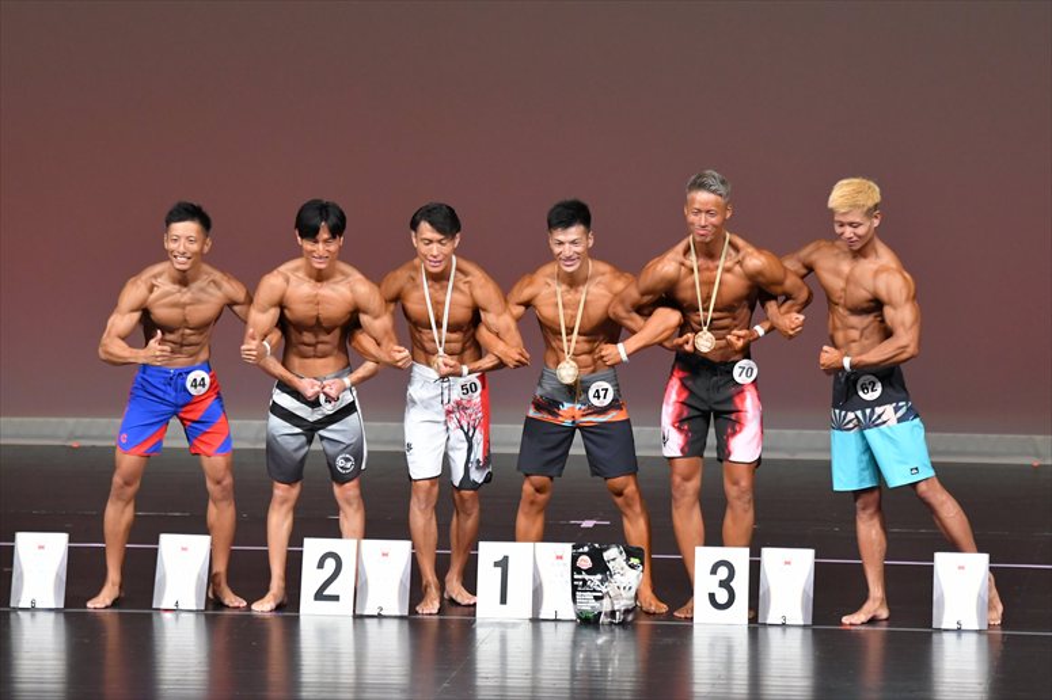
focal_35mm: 240
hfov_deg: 8.6
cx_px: 526
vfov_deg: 5.7
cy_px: 350
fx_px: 7010
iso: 4000
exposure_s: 1/400
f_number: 5.6
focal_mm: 160
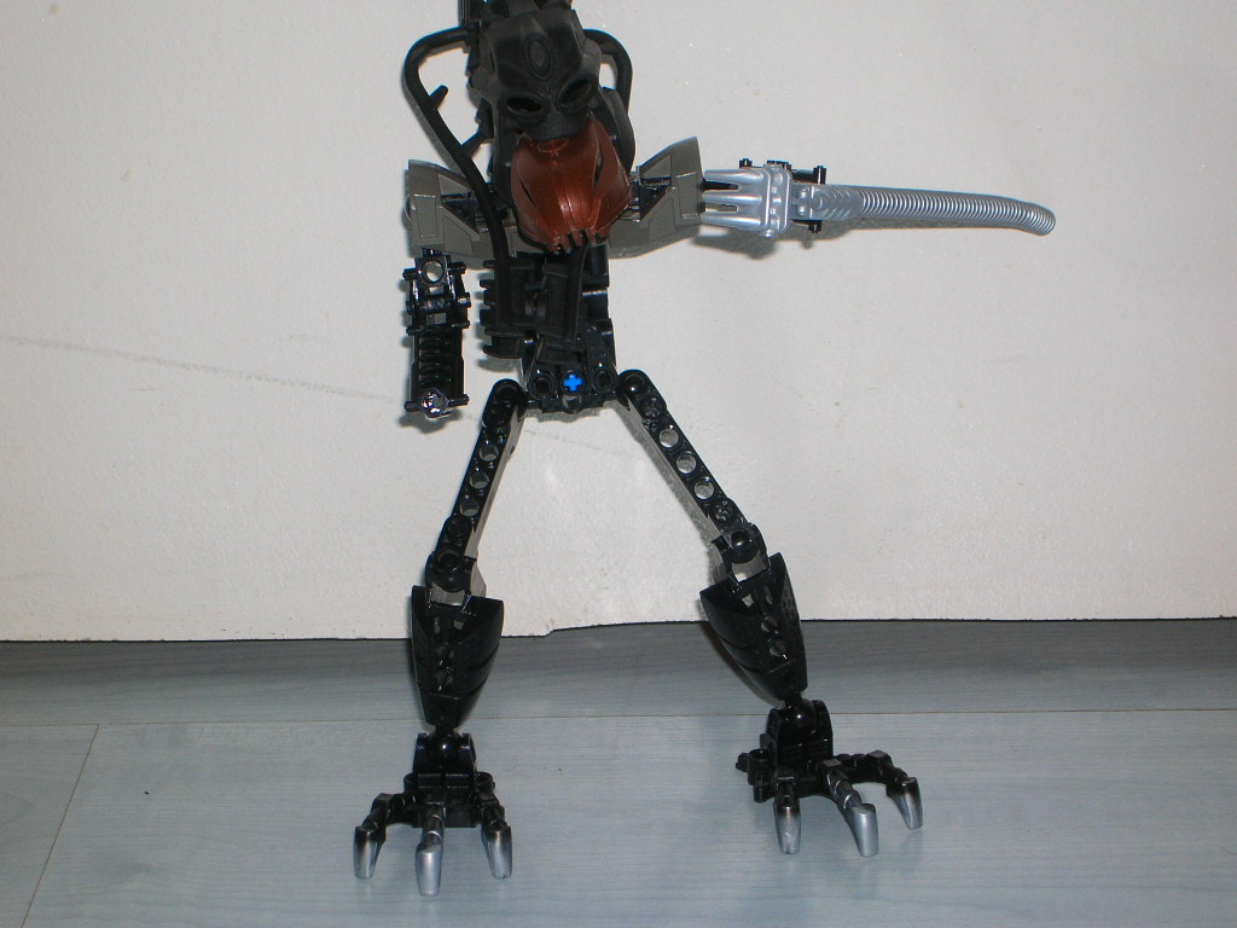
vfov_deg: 14.1
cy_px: 464
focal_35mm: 105
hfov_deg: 18.7
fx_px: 3752
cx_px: 618
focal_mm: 17.4
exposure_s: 1/60.1
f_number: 4.9
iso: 50
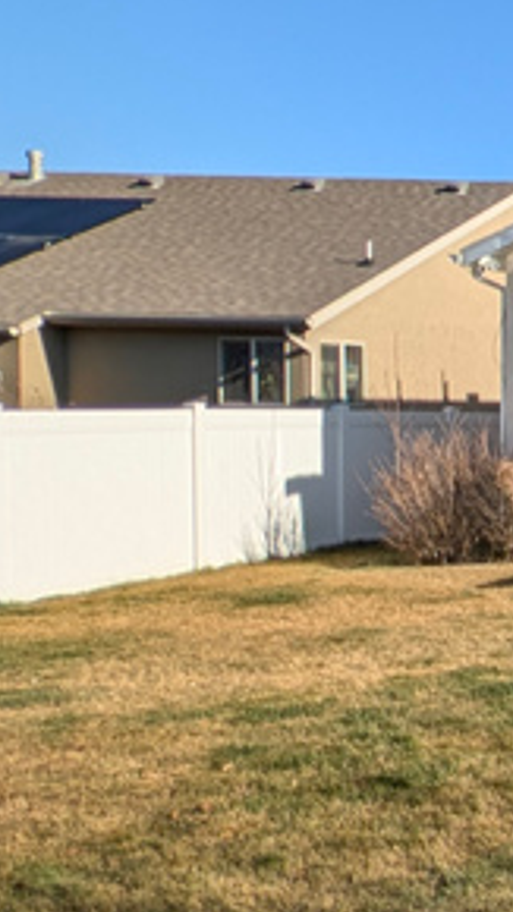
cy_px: 456
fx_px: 1113
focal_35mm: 46
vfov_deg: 44.6
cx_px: 1142
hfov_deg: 16.3
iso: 34
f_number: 1.95
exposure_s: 1/2381
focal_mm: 2.23
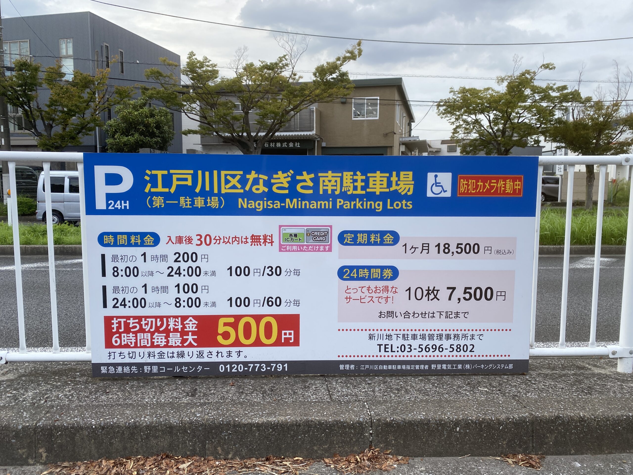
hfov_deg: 67.3
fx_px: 475
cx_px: 316
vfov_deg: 53.1
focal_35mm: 26
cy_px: 238
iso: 32
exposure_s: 1/752
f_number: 1.8
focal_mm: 4.25
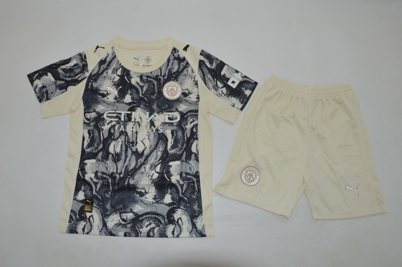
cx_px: 201
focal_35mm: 27
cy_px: 134
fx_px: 301
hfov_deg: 67.4
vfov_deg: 47.8
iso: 400
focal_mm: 18
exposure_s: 1/200
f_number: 13
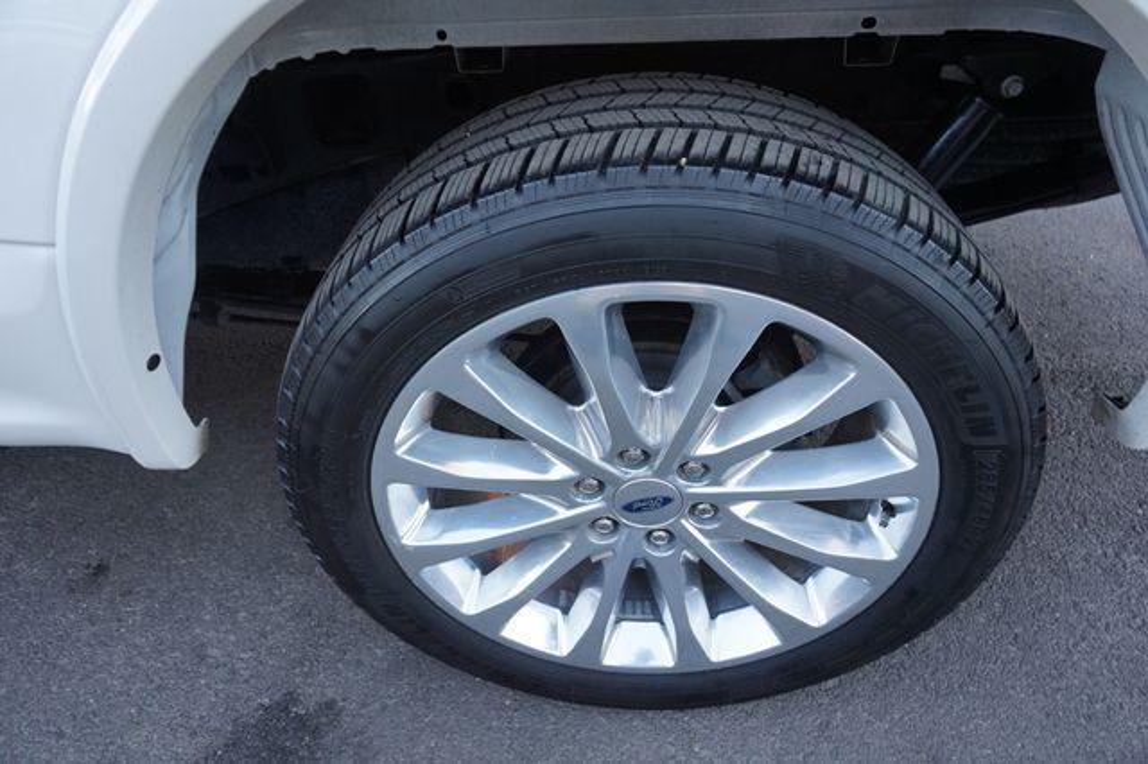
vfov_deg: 53.1
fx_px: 765
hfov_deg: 73.8
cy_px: 382
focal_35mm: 24
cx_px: 574
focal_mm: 16
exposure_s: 1/60
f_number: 4
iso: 200
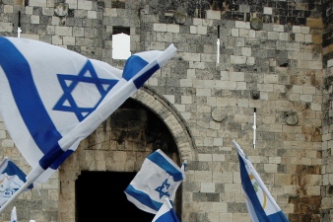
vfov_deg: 23.6
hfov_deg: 37.3
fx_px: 492
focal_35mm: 53
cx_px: 192
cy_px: 253
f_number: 8
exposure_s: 1/250
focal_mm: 15
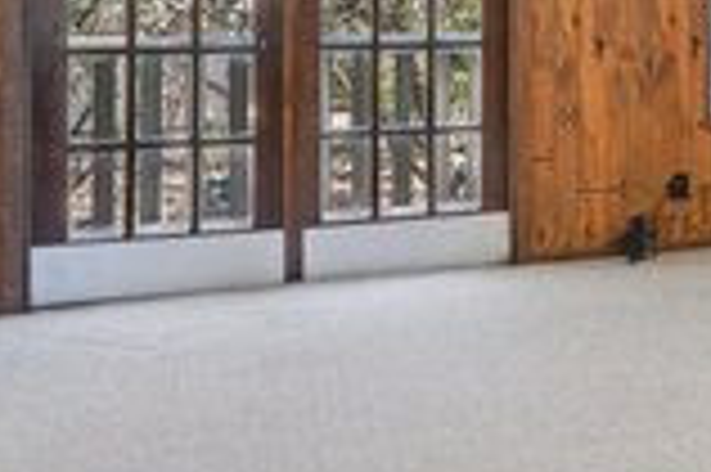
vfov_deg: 19.6
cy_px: -16
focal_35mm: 67
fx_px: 1322
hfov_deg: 25.9
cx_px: 914
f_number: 8
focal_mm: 16.5
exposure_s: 1/20
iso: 400
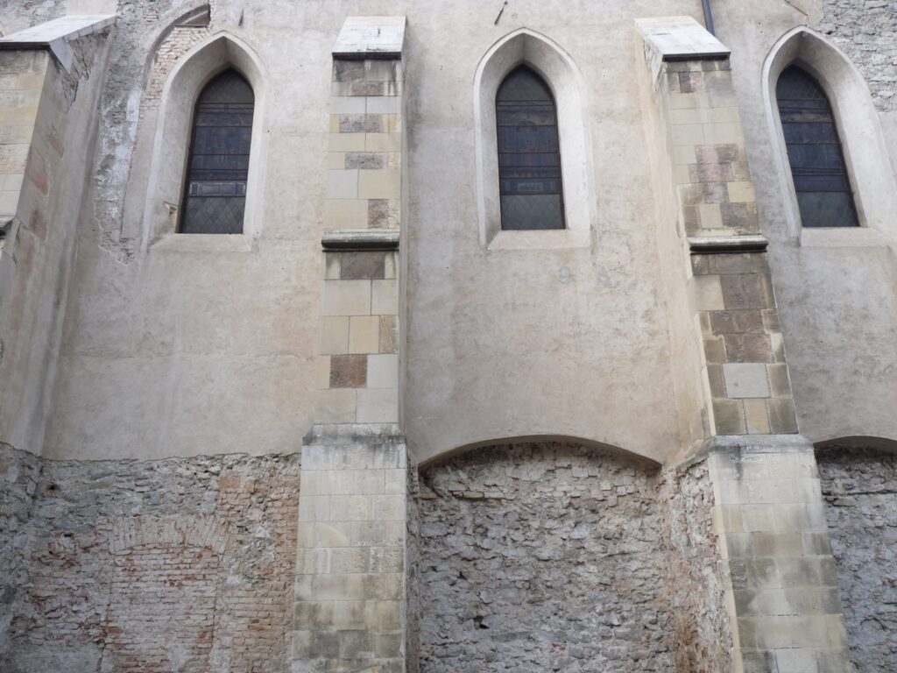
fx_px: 751
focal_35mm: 29
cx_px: 448
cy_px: 336
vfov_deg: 48.2
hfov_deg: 61.7
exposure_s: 1/100
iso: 100
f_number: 3.6
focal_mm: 5.1
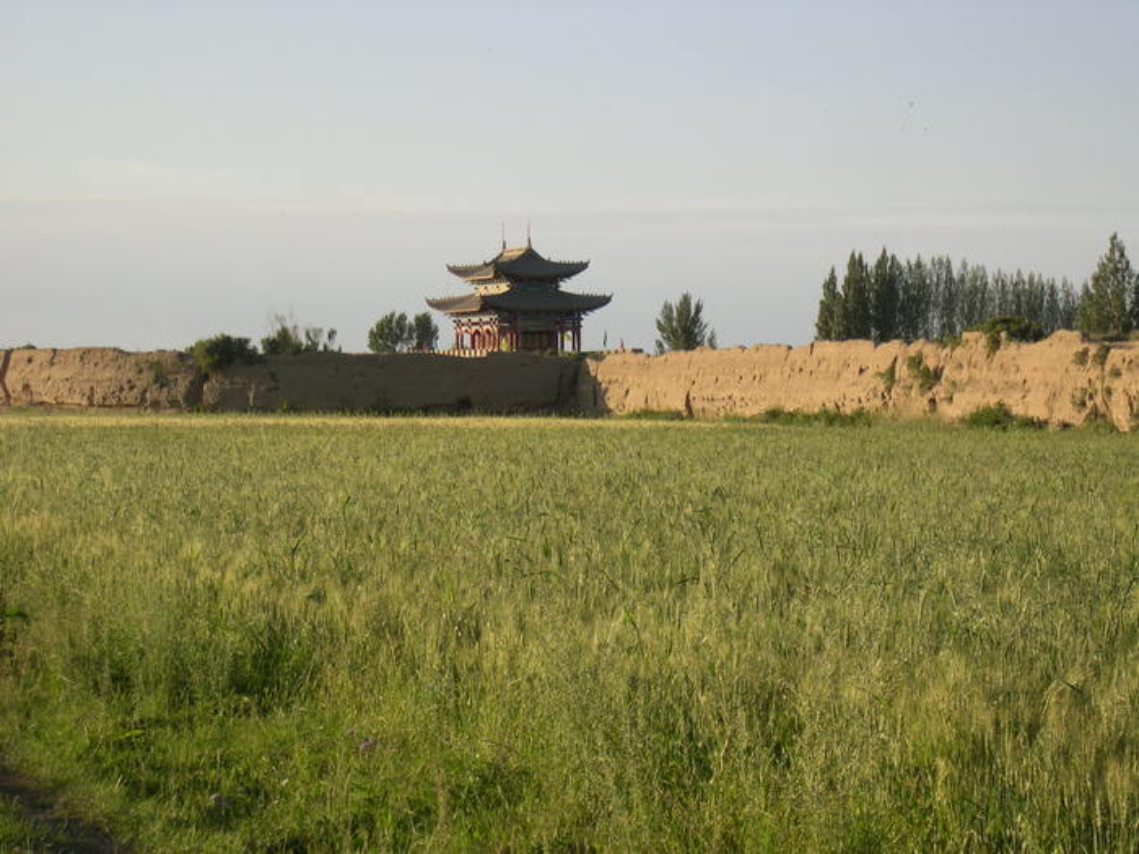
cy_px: 427
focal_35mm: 114
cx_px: 570
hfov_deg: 17.3
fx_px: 3751
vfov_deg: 13.0
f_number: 4.9
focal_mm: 24
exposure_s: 1/265
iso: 100
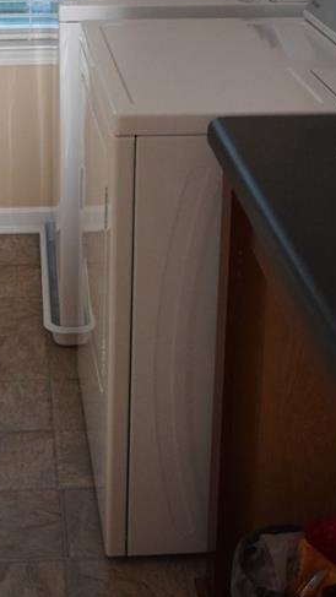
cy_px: 178
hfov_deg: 16.7
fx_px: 1137
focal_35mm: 72
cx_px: 78
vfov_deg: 29.1
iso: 3200
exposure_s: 1/60
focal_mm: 29
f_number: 4.2
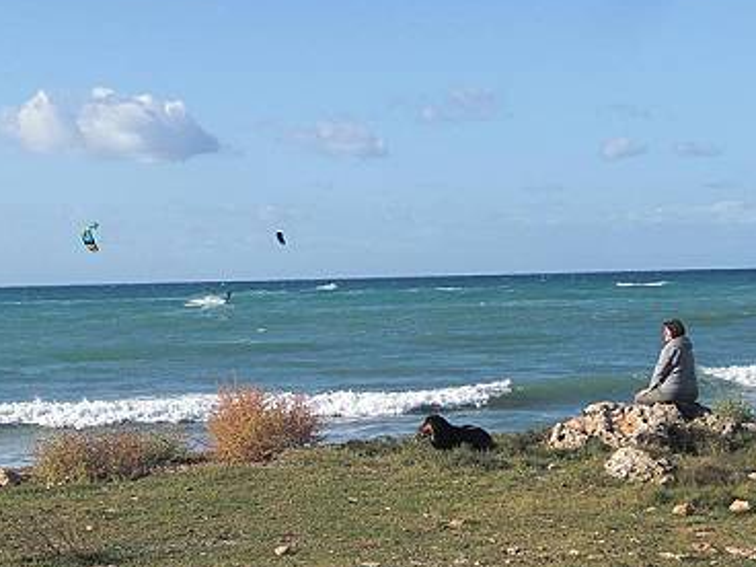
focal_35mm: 86
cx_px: 316
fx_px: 1878
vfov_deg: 17.2
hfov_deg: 22.7
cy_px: 343
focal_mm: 11.7
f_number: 4.1
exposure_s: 1/640
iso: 50
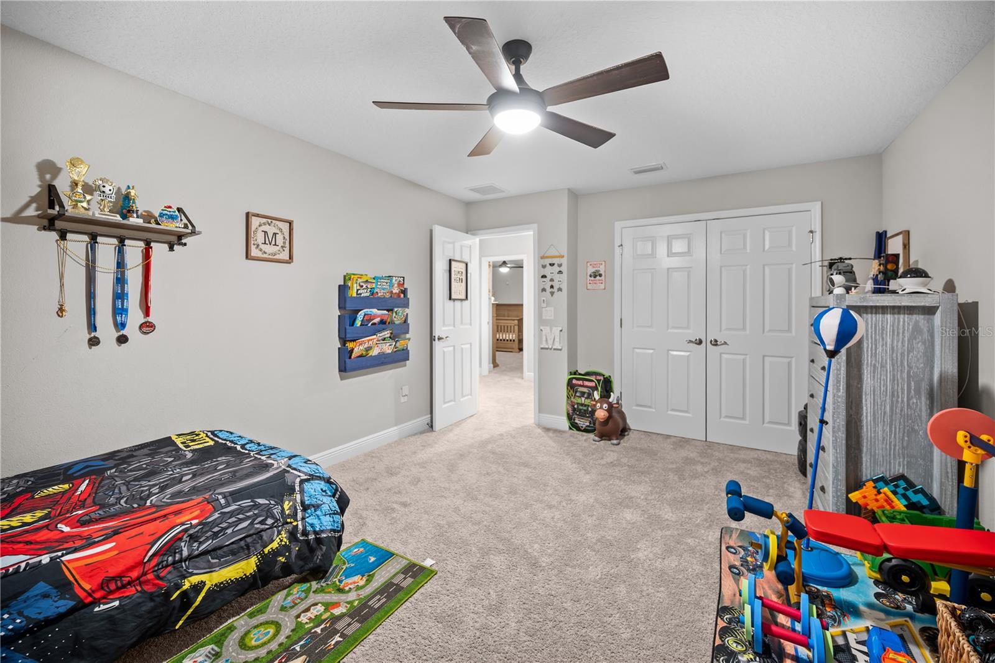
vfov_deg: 81.2
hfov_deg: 104.3
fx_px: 387
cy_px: 332
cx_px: 498
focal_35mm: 14
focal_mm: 14
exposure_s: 5
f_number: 4
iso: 100
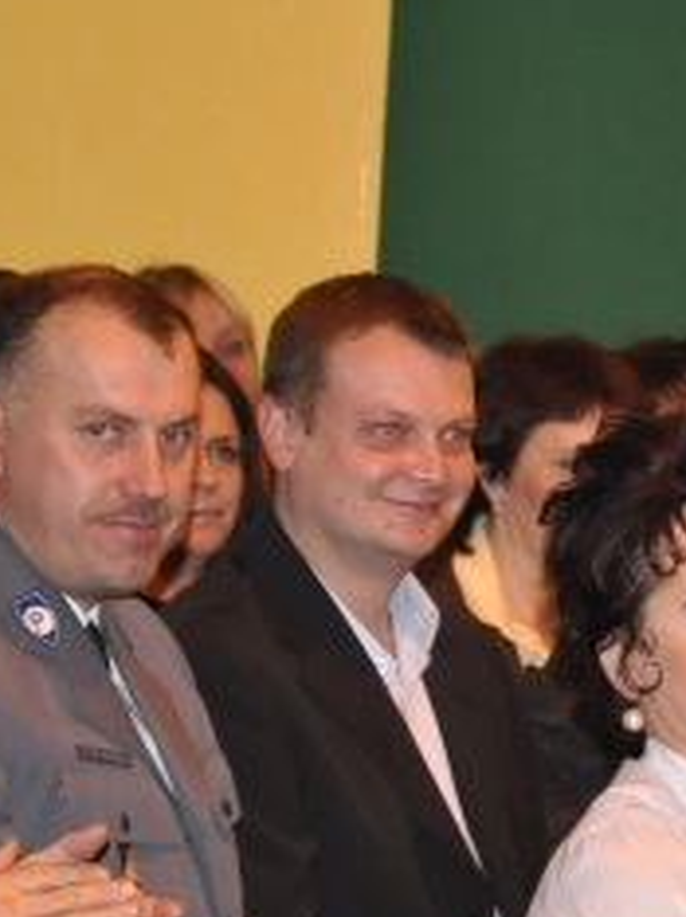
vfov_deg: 4.7
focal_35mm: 419
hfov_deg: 3.5
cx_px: 1078
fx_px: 11082
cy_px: 880
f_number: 6.3
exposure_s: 1/60
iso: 1000
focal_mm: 85
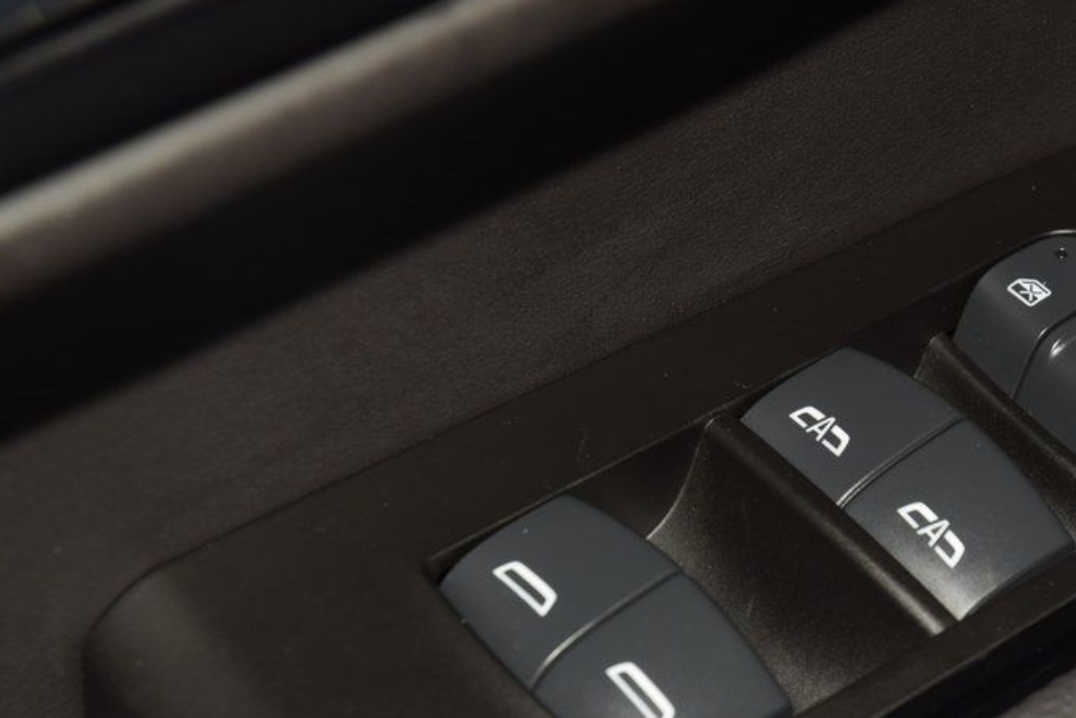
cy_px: 413
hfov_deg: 12.9
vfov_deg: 8.6
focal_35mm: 159
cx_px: 801
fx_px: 4753
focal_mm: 70
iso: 100
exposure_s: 1/125
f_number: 8
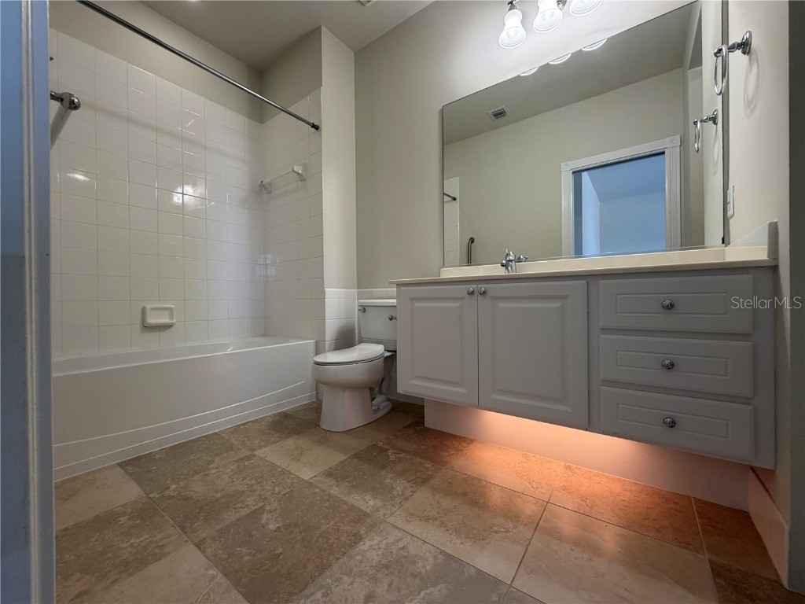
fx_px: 326
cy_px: 302
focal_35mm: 14
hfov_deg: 102.1
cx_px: 402
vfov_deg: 85.7
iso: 200
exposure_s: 1/120
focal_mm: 2.22
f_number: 2.2
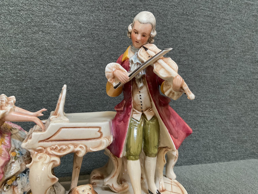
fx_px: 216
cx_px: 129
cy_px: 97
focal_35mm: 29
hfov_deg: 61.7
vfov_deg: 48.2
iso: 200
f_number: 1.8
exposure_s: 1/60
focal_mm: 3
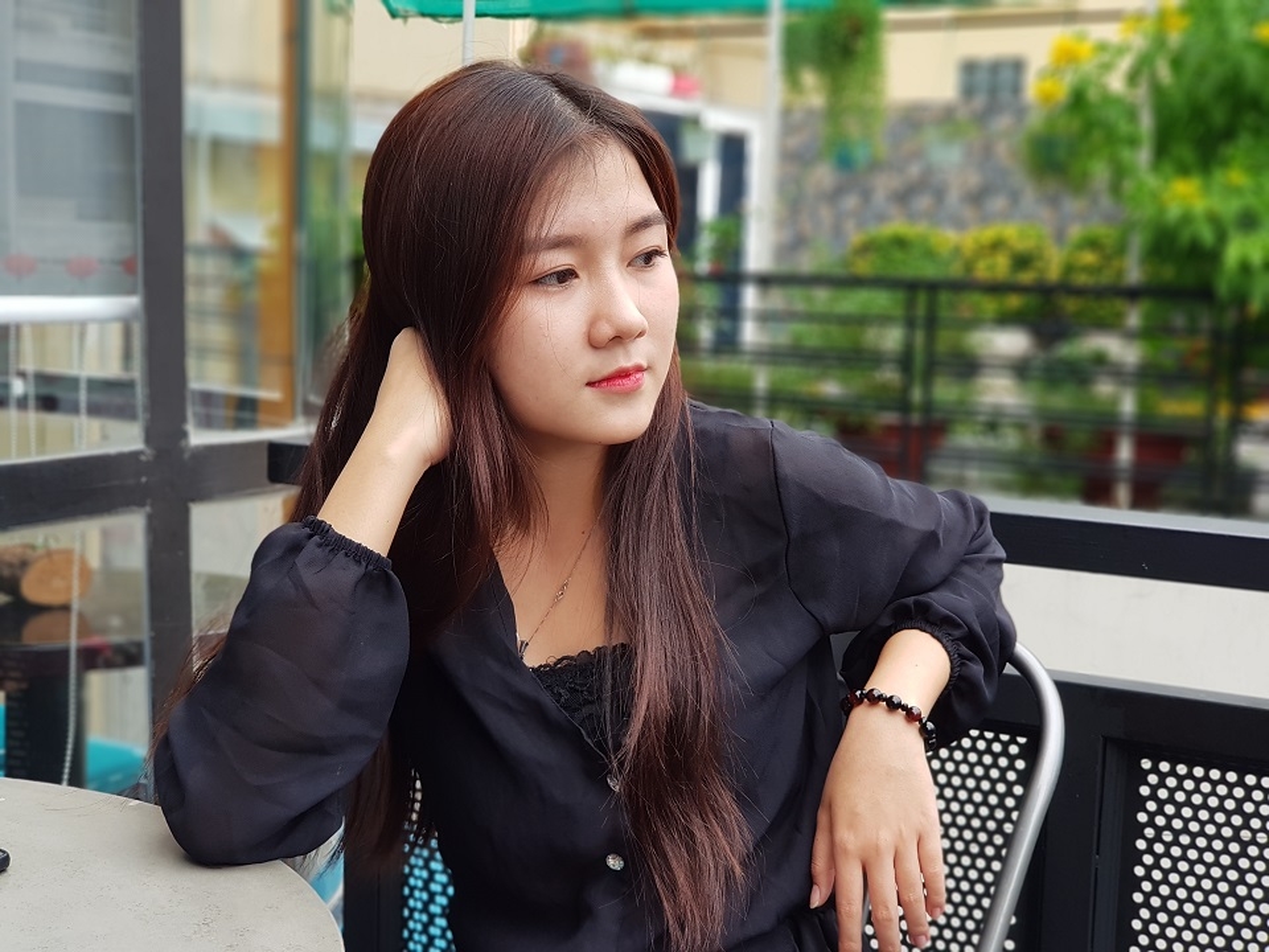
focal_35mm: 52
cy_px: 476
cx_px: 634
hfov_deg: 36.8
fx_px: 1906
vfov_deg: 28.0
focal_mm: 6
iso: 40
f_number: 2.4
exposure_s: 1/100
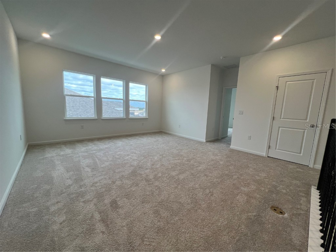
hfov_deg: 106.2
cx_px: 168
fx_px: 126
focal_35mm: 13
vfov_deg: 89.9
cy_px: 126
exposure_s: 1/120
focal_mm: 1.57
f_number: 1.8
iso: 64
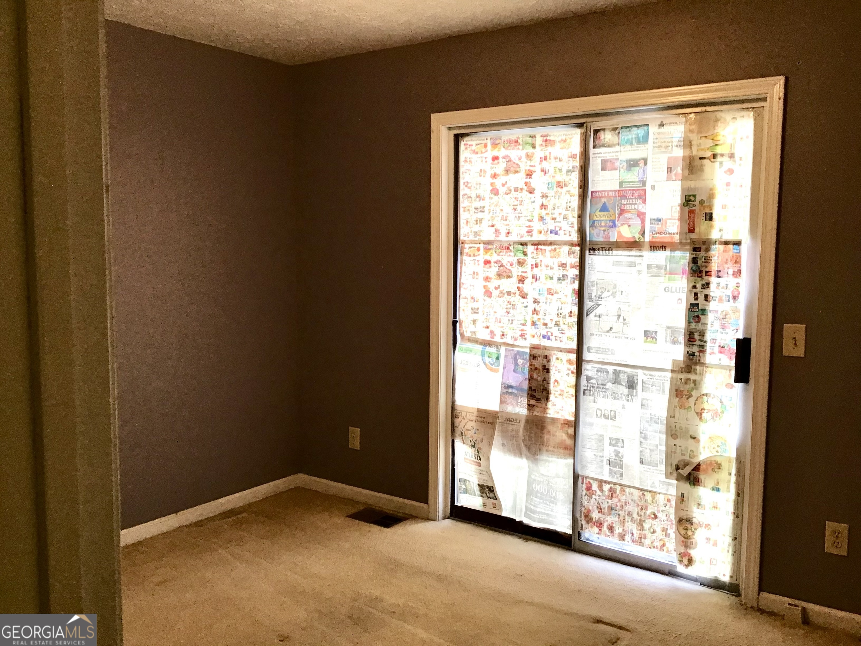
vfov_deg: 45.4
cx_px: 430
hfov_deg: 58.4
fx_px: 771
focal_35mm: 31
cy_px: 323
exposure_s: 1/30
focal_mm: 3.3
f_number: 2.4
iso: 64
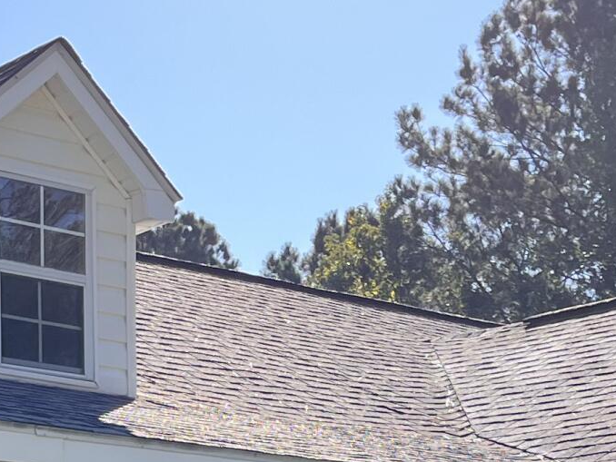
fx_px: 2047
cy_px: 832
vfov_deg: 11.9
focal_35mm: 115
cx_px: 114
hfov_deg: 17.0
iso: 50
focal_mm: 5.1
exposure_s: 1/992
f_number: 1.6
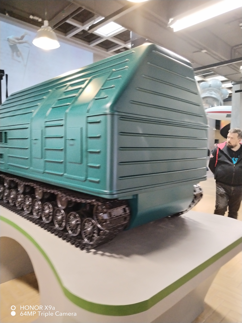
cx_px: 121
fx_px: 242
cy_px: 162
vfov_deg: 67.3
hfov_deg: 53.1
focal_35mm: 26
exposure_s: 1/16.7
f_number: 1.8
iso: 771
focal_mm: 4.75
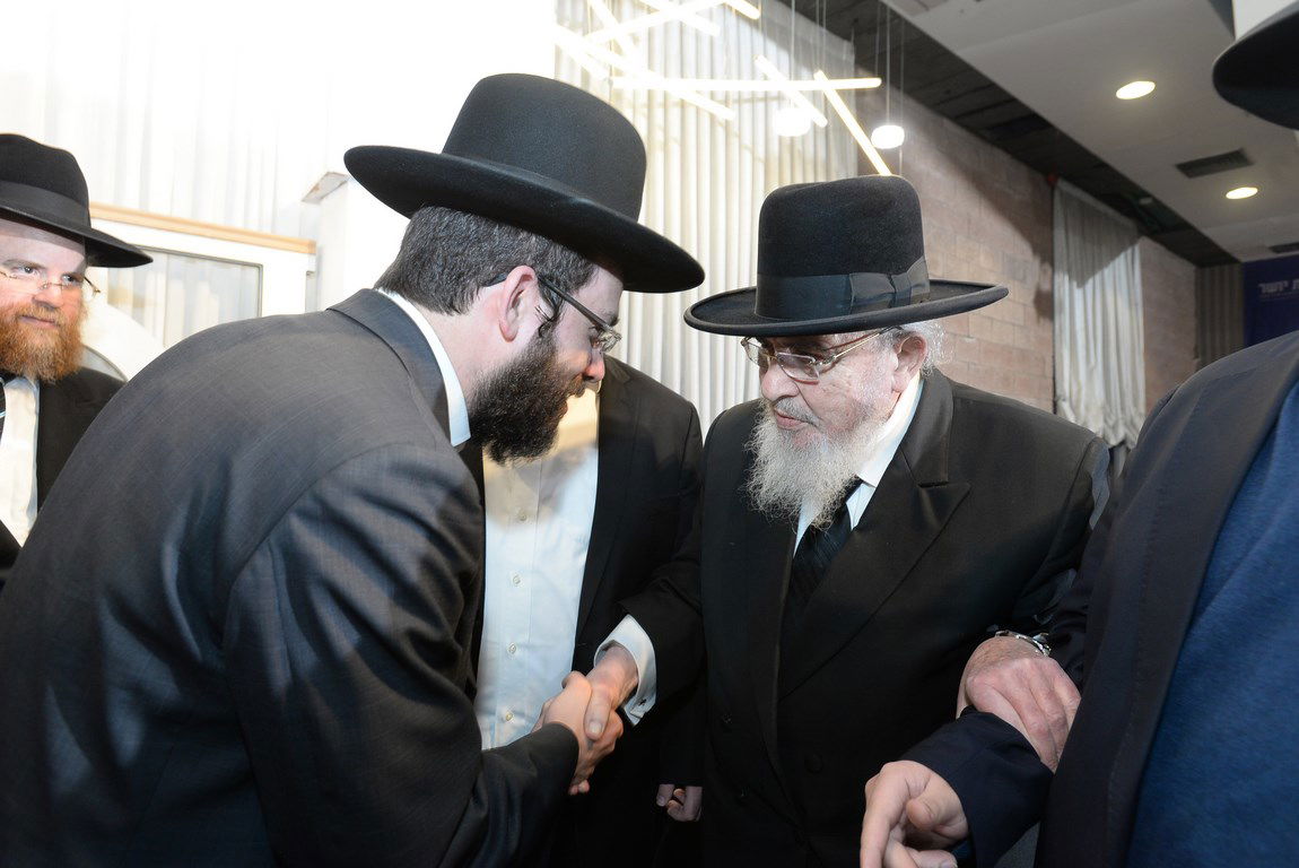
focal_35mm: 22
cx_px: 650
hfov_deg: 78.6
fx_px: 794
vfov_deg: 57.3
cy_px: 434
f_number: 5
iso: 1250
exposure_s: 1/80
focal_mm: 22
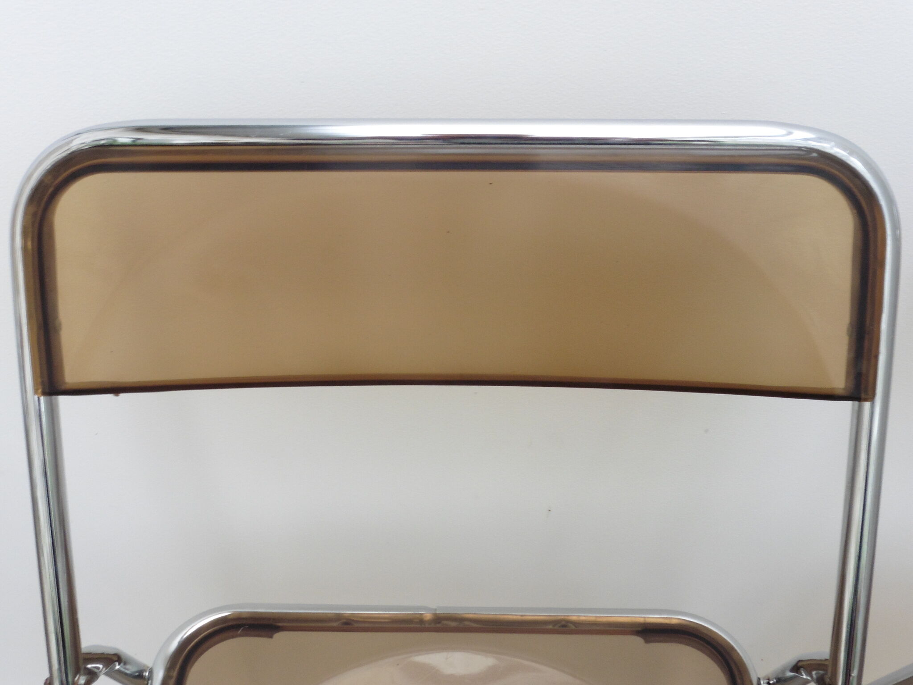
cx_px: 456
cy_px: 342
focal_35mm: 34
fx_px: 897
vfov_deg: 41.8
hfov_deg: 54.0
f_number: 8
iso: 160
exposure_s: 1/15
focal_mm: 6.1
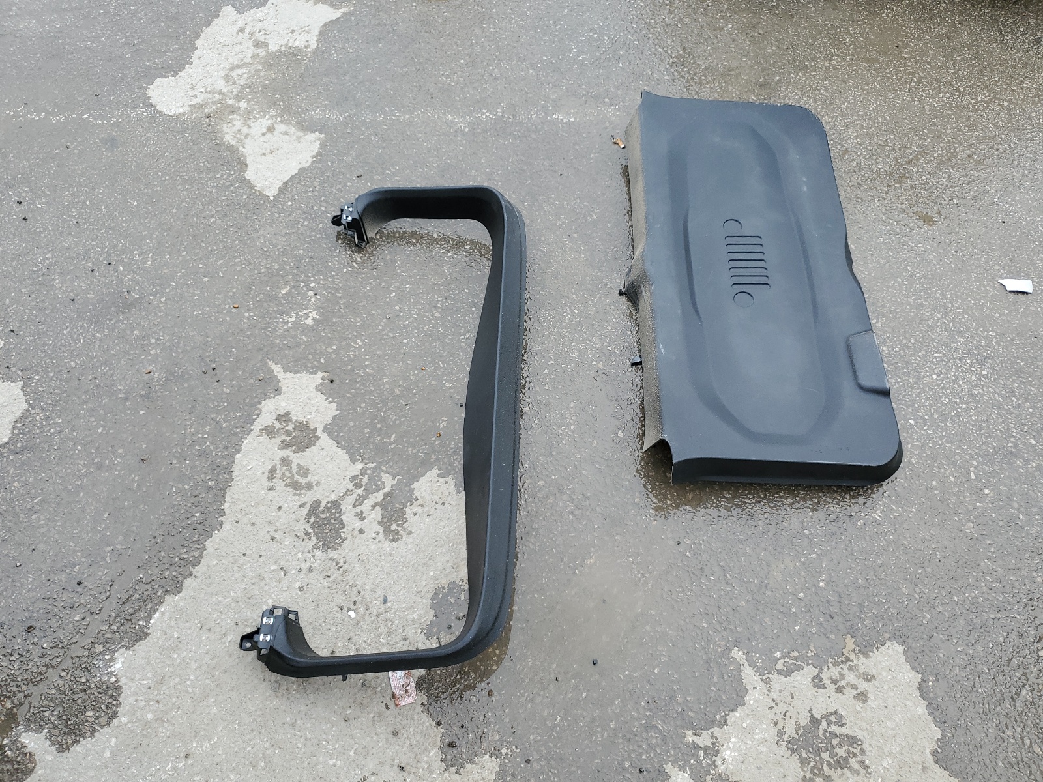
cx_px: 522
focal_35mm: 26
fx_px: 783
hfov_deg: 67.3
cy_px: 391
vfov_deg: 53.1
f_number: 1.5
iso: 50
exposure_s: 1/476
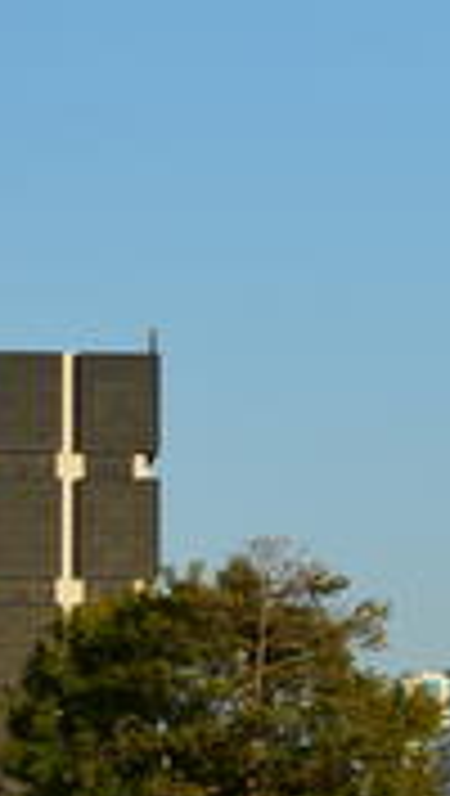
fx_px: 7327
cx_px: 1840
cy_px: 508
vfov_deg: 6.2
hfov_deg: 3.4
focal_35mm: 347
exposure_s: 1/250
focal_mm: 45
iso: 100
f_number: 9
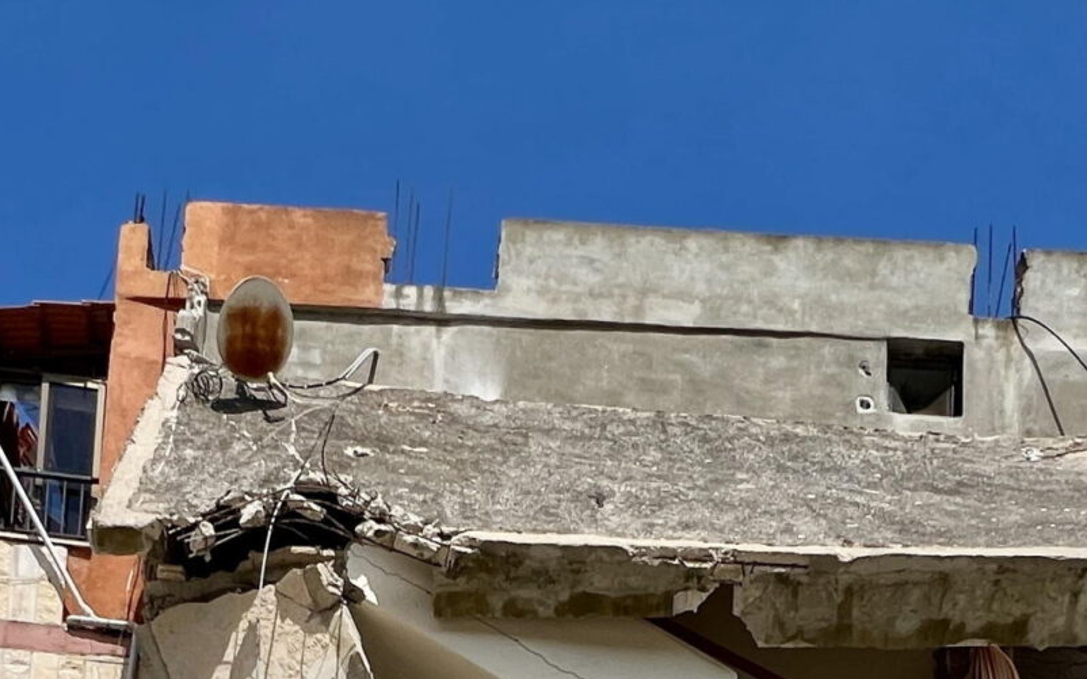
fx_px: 1303
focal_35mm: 44
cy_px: 1282
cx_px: 458
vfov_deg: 19.7
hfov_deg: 45.1
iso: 32
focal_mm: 1.57
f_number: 1.8
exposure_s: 1/2950
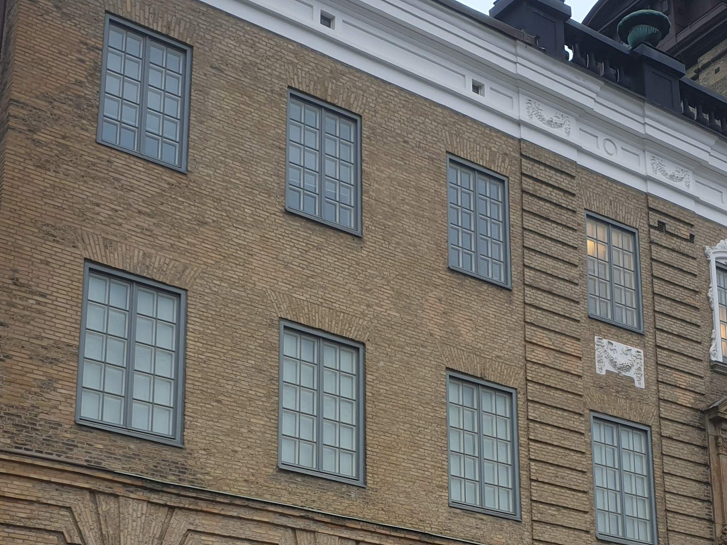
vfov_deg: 23.5
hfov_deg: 32.1
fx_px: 1260
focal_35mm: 60
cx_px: 420
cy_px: 533
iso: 50
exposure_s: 1/190
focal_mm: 4.3
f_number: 2.4
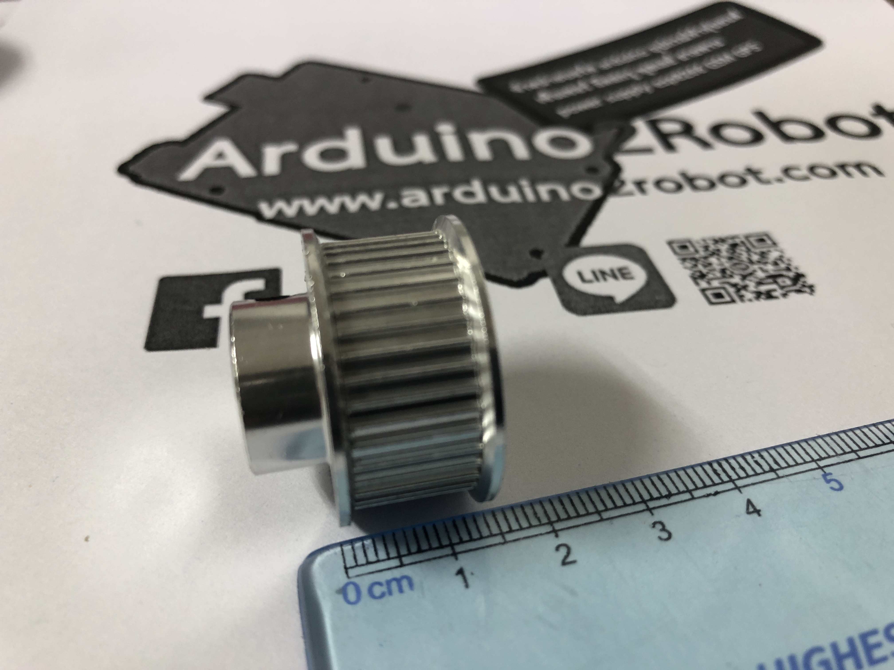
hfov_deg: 63.4
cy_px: 335
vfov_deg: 49.7
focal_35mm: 28
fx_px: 723
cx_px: 447
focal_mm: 3.99
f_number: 1.8
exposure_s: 1/17
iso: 50
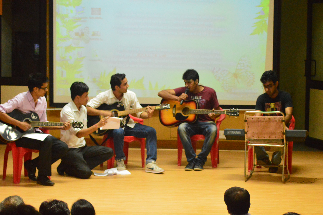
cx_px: 162
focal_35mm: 105
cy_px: 108
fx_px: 941
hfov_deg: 19.5
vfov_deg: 13.0
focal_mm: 70
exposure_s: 1/40
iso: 6400
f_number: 4.5
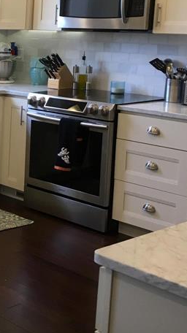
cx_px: -112
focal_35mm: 71
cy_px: 113
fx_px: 627
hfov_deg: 15.4
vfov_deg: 29.6
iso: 32
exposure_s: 1/30
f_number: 2.2
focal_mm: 4.15
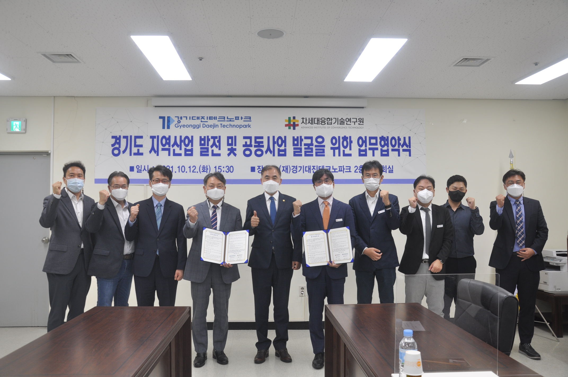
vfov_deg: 41.6
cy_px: 188
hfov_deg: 59.6
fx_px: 496
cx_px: 284
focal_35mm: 32
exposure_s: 1/30
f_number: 5.6
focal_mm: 21
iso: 250
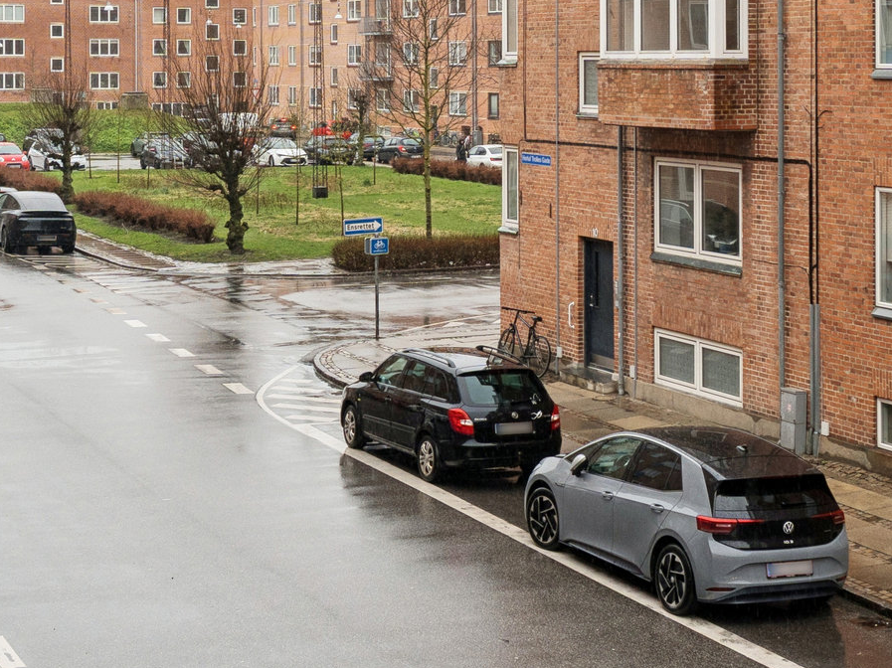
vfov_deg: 18.6
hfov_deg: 26.2
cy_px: -179
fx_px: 1906
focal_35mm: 74
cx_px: 580
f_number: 6.3
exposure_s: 1/320
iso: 400
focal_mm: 23
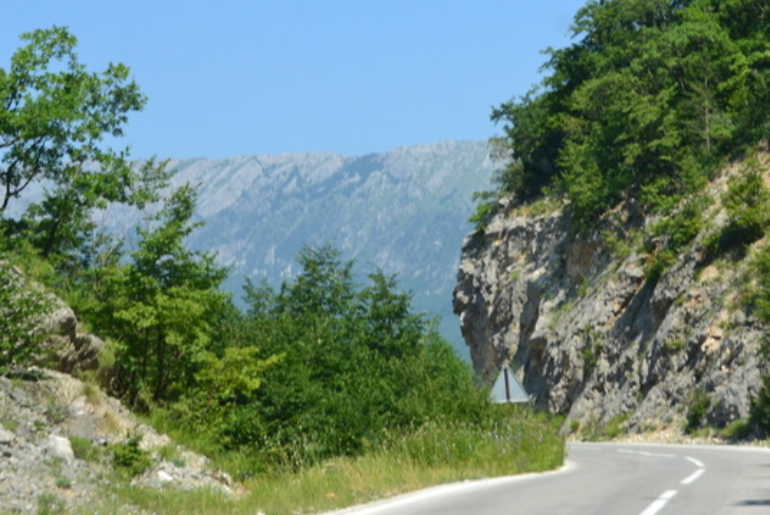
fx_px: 2012
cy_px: 206
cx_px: 573
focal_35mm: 94
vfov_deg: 14.6
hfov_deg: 21.5
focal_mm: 42
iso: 400
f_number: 10
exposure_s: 1/250
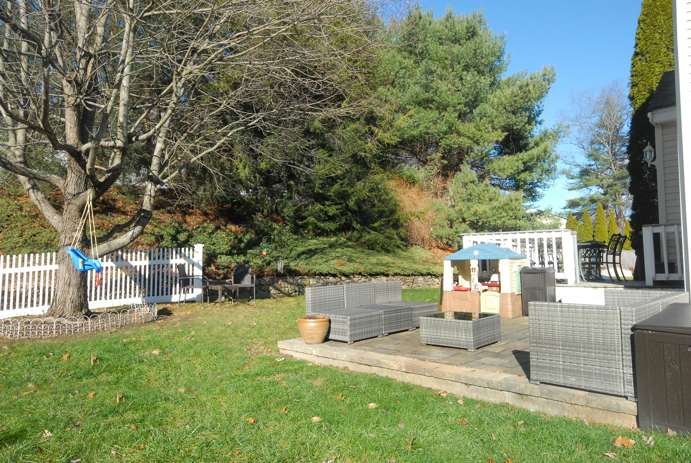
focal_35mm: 26
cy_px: 232
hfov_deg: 70.4
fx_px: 490
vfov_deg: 50.5
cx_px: 346
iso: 500
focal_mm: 17
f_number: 14
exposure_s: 1/125
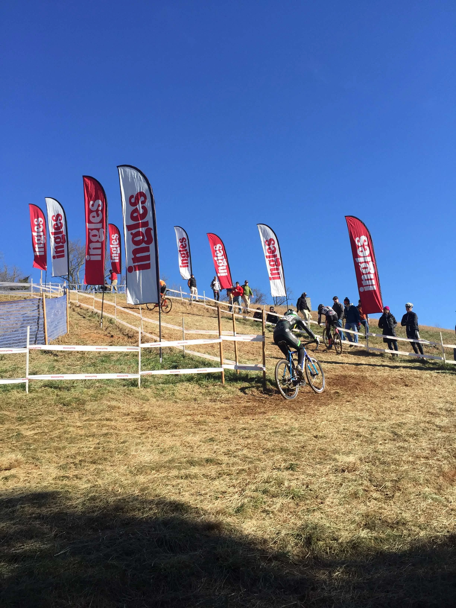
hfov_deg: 48.2
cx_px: 228
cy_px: 304
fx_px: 509
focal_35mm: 29
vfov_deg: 61.7
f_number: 2.2
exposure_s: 1/1464
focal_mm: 4.15
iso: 32
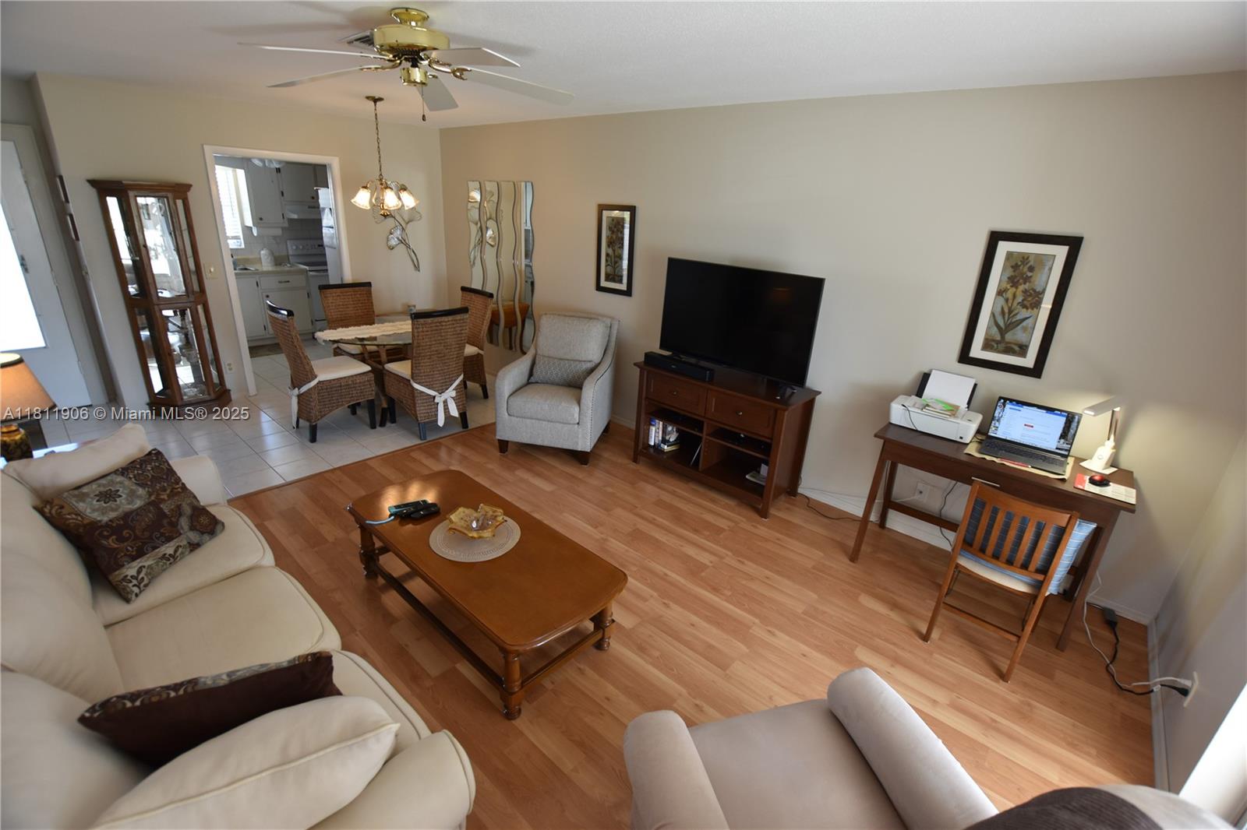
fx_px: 519
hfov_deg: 100.4
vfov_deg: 77.3
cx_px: 624
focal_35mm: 15
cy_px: 415
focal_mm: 10
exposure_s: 1/80
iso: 400
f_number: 4.5
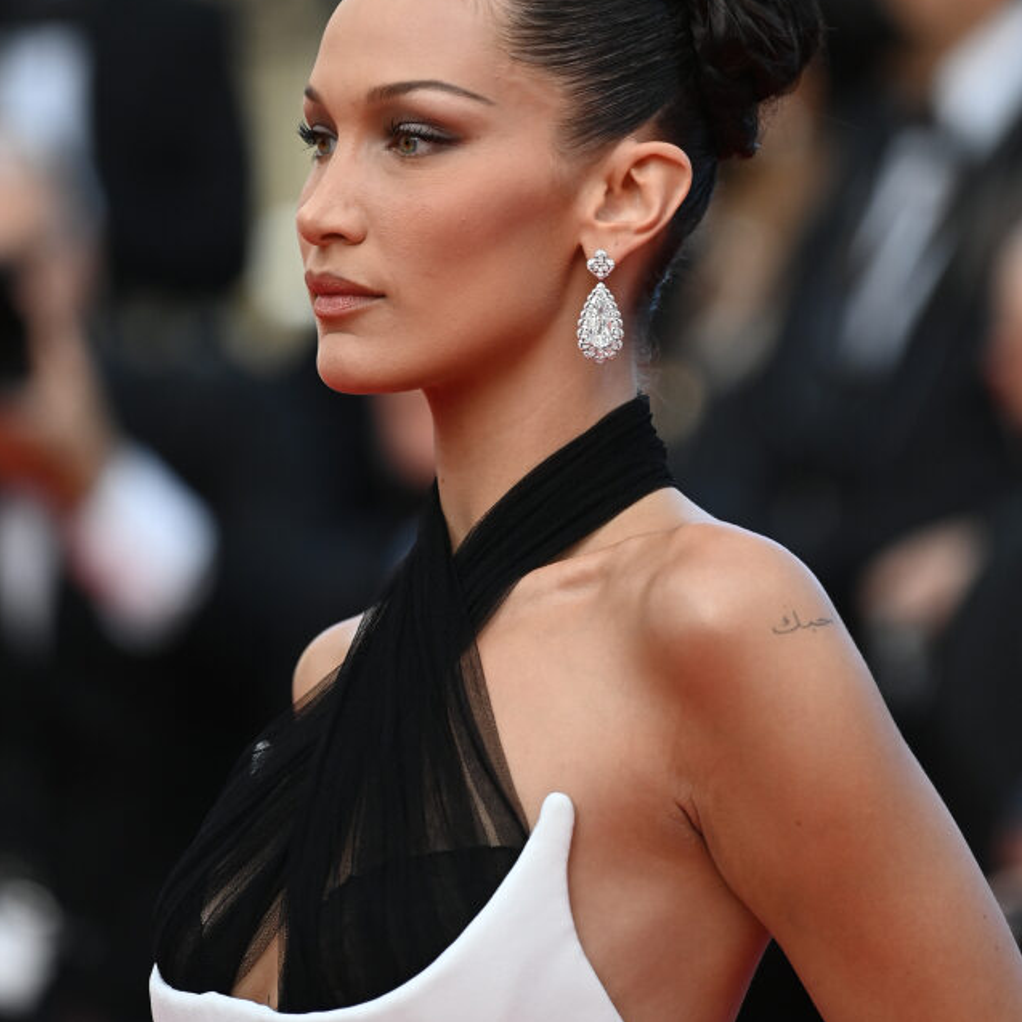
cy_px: 335
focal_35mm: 410
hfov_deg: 4.3
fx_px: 13695
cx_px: 505
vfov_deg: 4.3
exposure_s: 1/1000
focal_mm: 300
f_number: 4
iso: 800
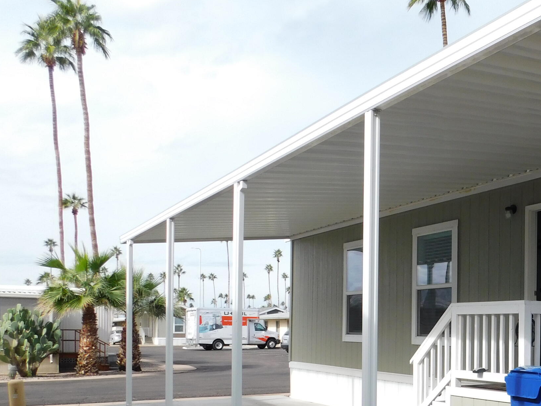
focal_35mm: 42
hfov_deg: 41.3
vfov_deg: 33.2
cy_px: 334
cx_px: 485
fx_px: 656
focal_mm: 4
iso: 125
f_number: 3
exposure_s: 1/1000
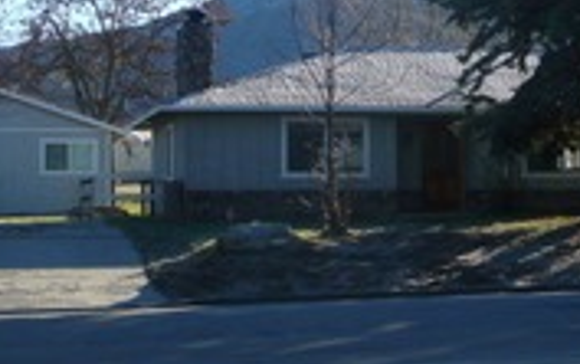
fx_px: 1804
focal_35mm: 114
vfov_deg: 11.5
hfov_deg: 18.2
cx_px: 351
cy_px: 92
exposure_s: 1/320
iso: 100
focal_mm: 9.1
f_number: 4.3
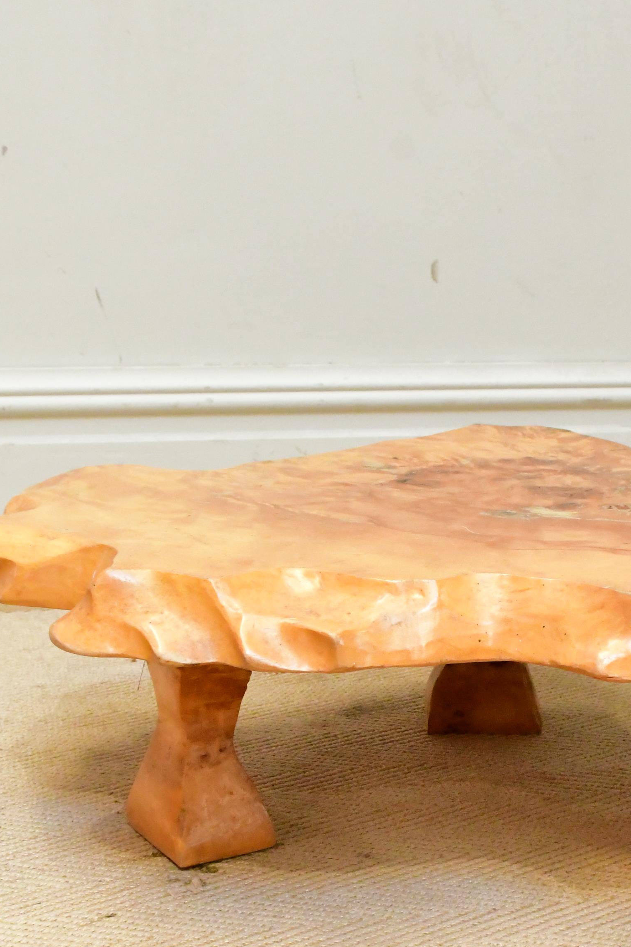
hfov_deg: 21.8
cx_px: 452
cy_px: 656
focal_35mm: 62
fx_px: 1630
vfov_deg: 32.0
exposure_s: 1/125
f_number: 8
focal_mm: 23
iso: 8000
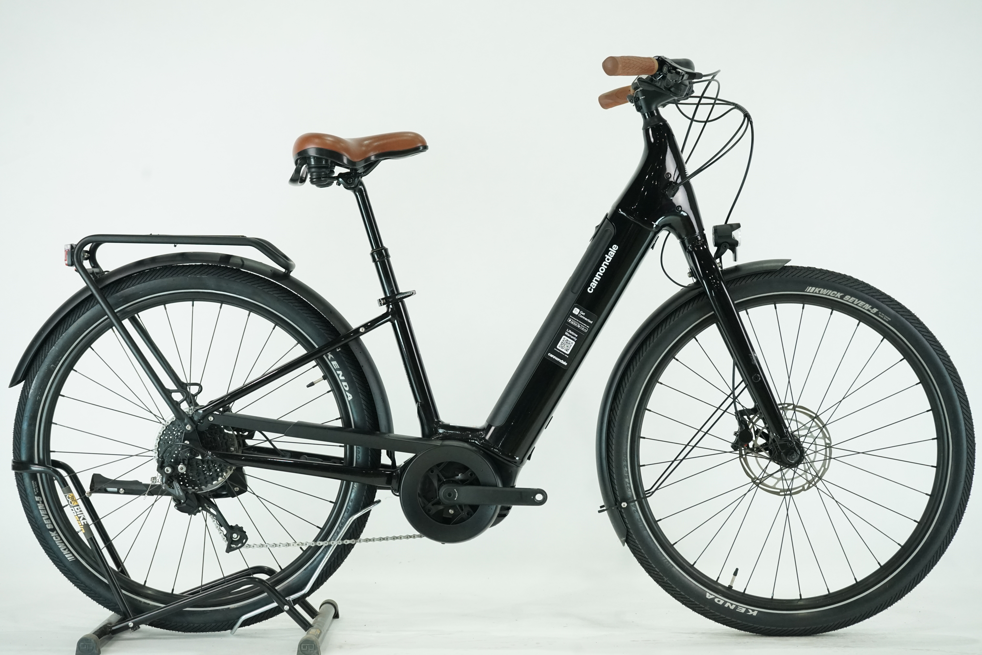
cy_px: 328
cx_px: 491
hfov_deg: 30.1
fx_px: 1827
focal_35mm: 67
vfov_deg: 20.3
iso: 2500
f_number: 7.1
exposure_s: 1/200
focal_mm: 67
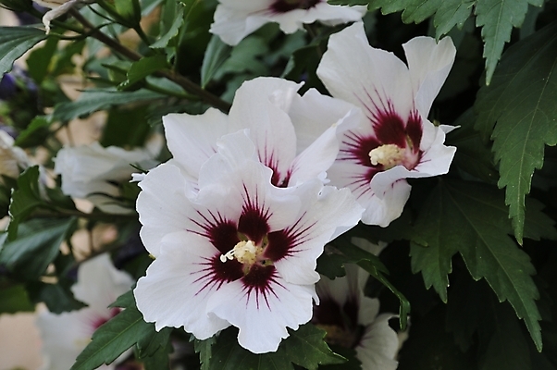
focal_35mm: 102
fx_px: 1576
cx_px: 278
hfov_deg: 20.0
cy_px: 185
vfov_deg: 13.4
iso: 200
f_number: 8
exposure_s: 1/50
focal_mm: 68
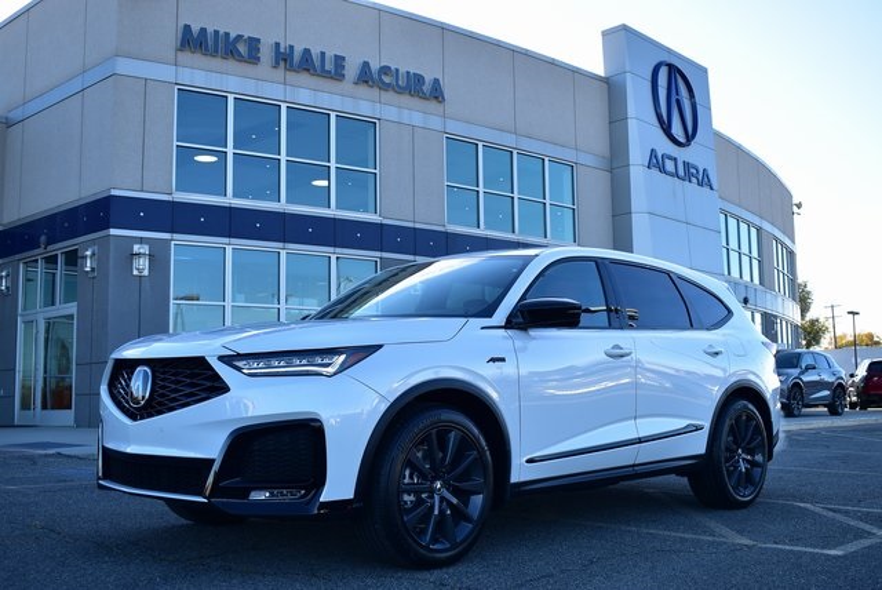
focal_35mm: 39
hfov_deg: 49.5
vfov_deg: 34.3
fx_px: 956
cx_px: 441
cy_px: 295
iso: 100
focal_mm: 26
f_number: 6.3
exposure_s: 1/160
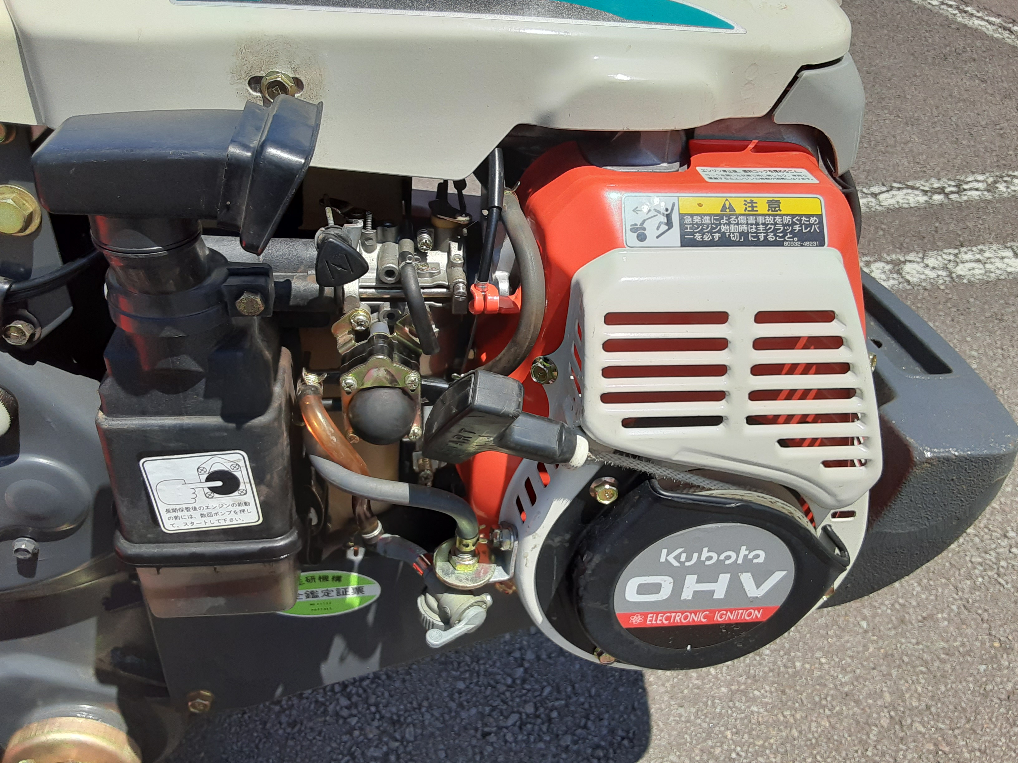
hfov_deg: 65.3
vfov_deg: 51.4
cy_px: 382
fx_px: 794
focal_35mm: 27
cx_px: 509
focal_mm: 2.91
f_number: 1.9
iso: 40
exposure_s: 1/2525
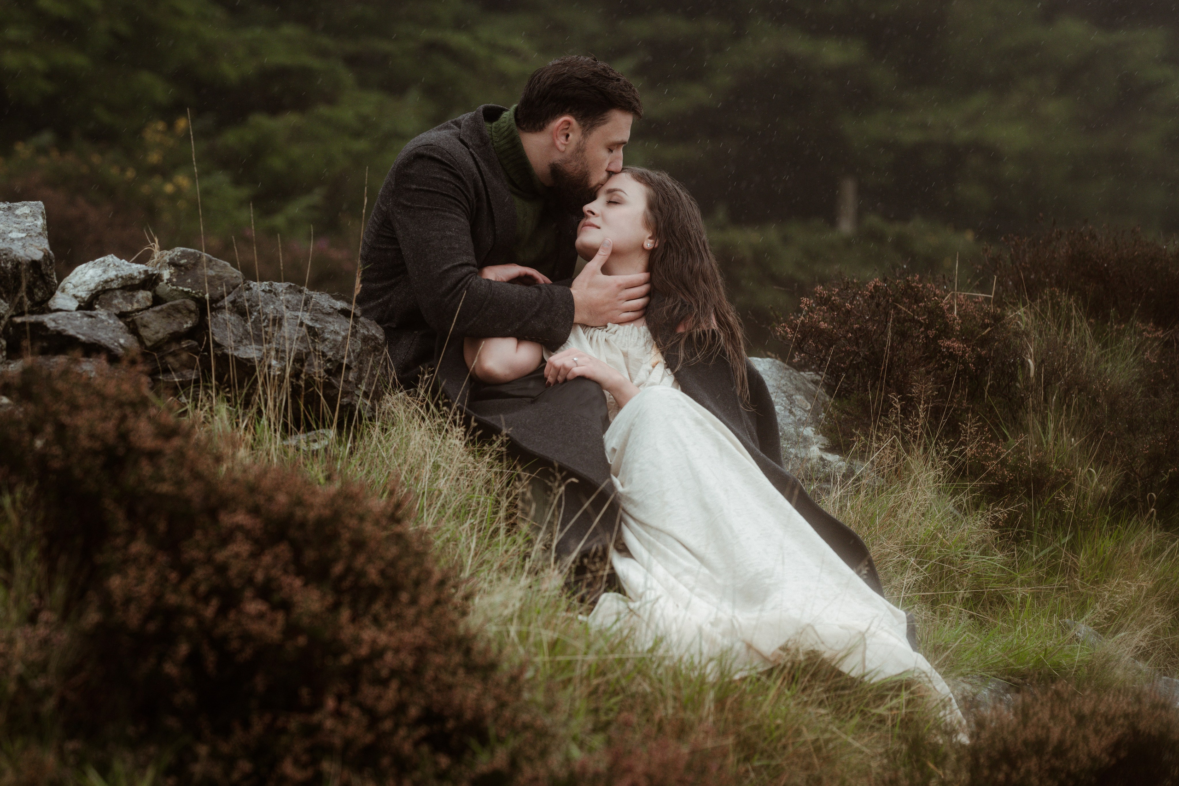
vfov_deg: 10.2
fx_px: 4421
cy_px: 393
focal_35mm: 135
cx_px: 590
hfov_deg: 15.2
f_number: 4
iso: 500
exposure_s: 1/500
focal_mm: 135
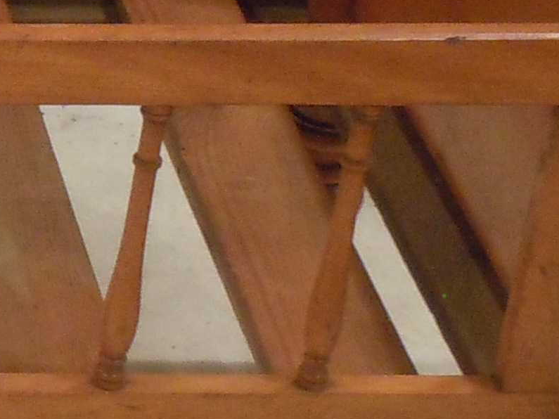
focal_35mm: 163
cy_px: 88
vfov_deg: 9.1
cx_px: -494
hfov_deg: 11.2
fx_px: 2632
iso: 400
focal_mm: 5.4
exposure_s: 1/8
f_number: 3.5
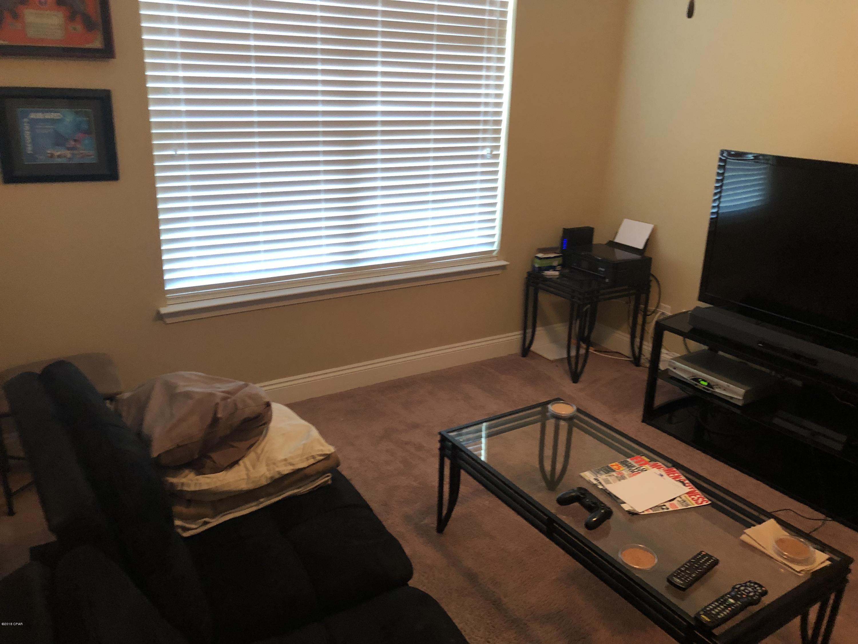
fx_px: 719
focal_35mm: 29
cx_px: 429
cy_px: 322
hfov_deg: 61.7
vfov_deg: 48.2
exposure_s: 1/13
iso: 100
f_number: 1.8
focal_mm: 3.99
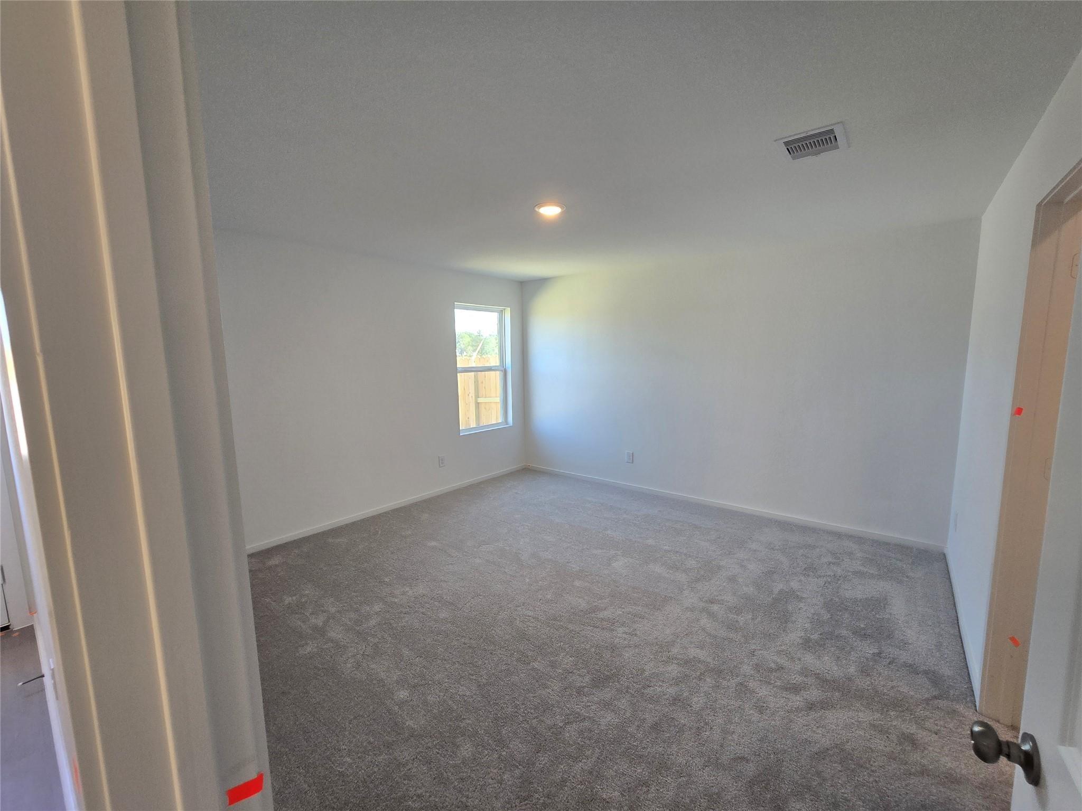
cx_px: 541
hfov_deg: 106.2
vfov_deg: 89.9
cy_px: 406
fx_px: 406
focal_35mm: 13
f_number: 2.2
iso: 80
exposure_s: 1/60
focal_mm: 2.2
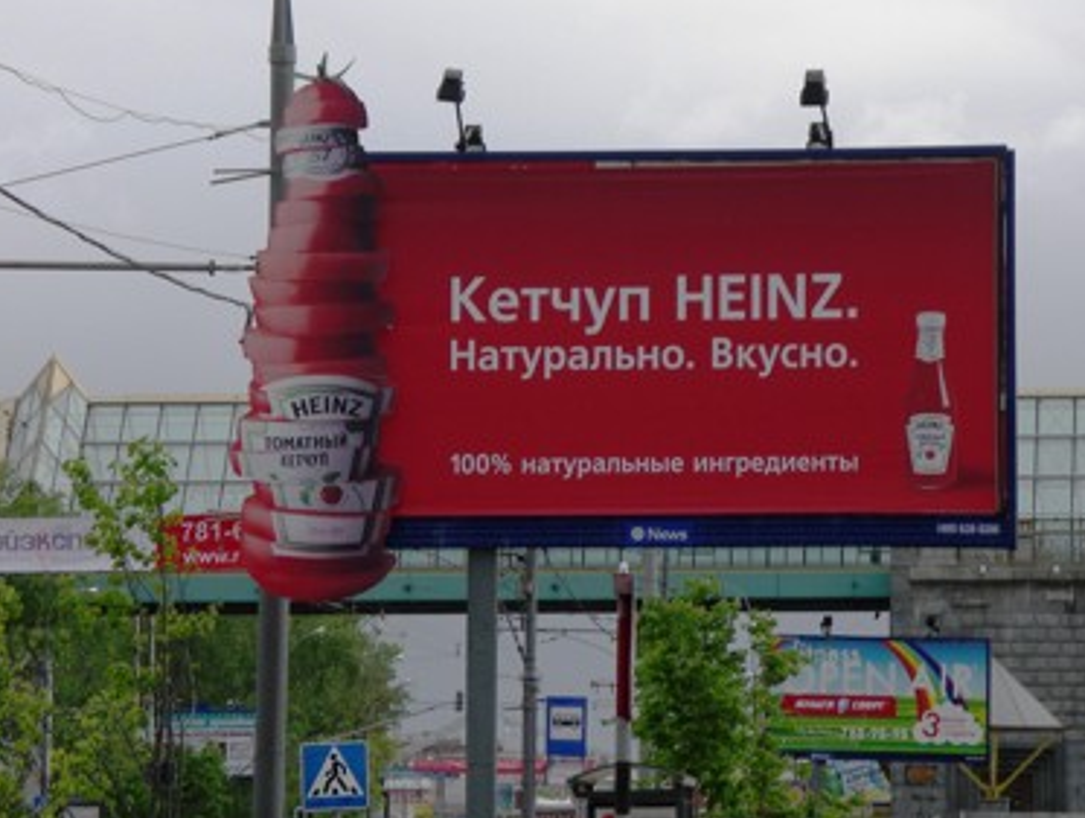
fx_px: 6561
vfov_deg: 7.1
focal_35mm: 209
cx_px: 602
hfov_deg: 9.5
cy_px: 376
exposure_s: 1/250
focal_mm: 32.5
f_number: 5
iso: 80
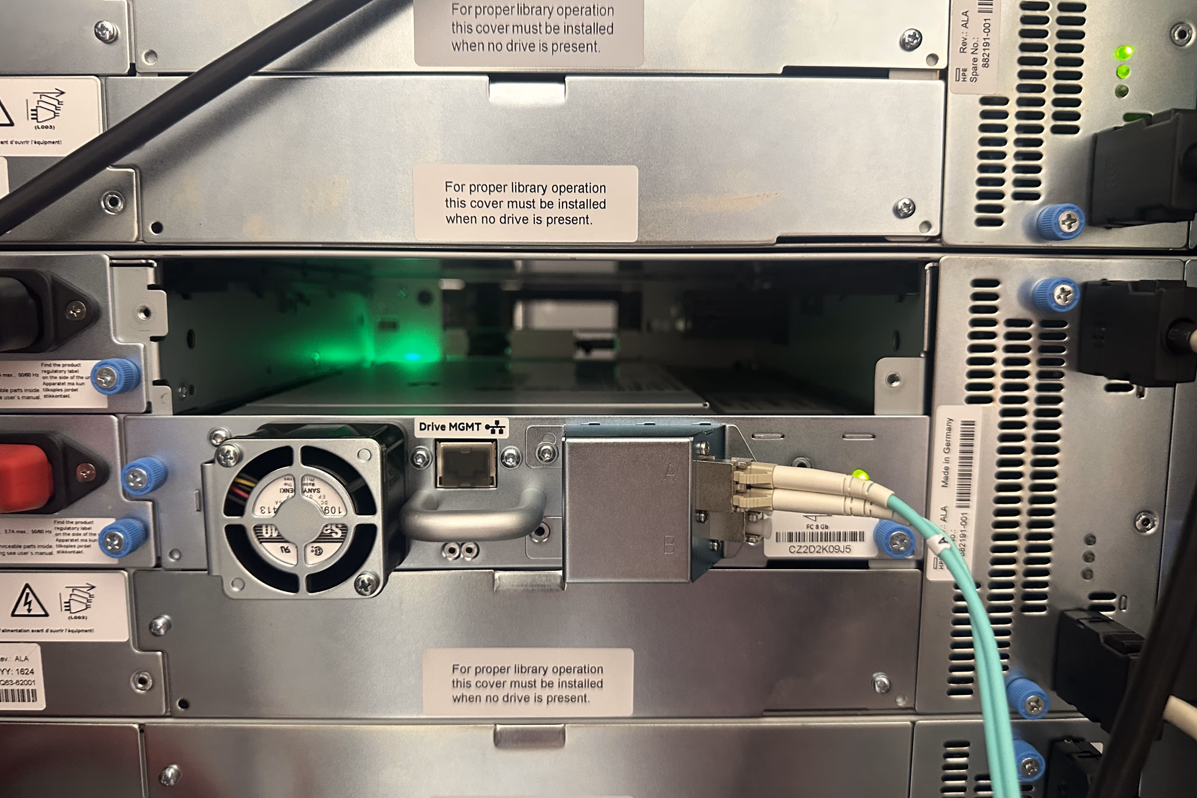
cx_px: 598
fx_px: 831
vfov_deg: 51.3
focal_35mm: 25
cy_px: 409
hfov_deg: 71.5
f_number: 1.78
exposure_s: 1/50
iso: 500
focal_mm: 6.86
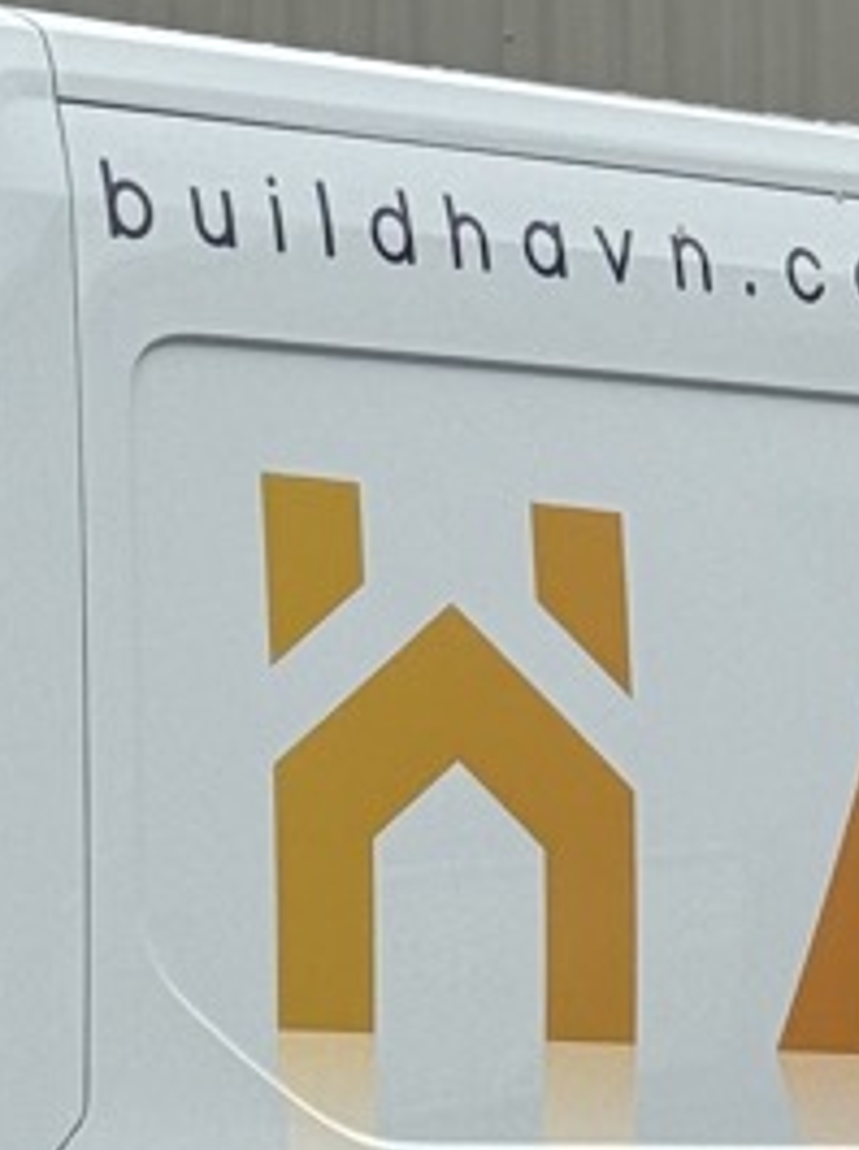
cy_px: 1328
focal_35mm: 254
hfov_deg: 5.8
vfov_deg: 7.7
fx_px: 8424
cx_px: 590
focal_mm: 6.76
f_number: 1.78
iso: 80
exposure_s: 1/2494
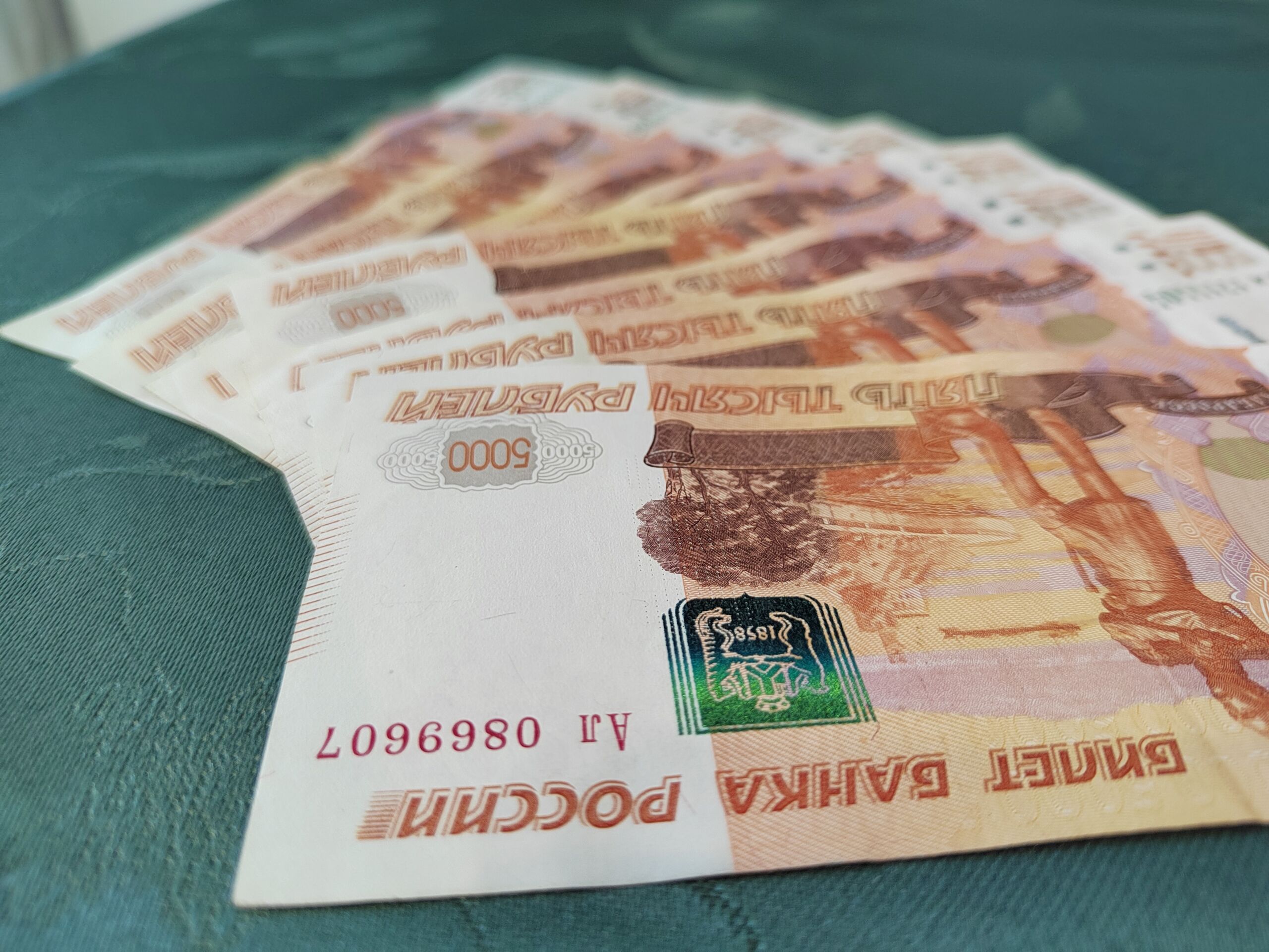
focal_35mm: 23
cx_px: 634
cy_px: 476
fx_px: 843
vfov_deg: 58.9
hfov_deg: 73.9
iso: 966
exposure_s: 1/100
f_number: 1.9
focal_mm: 5.52
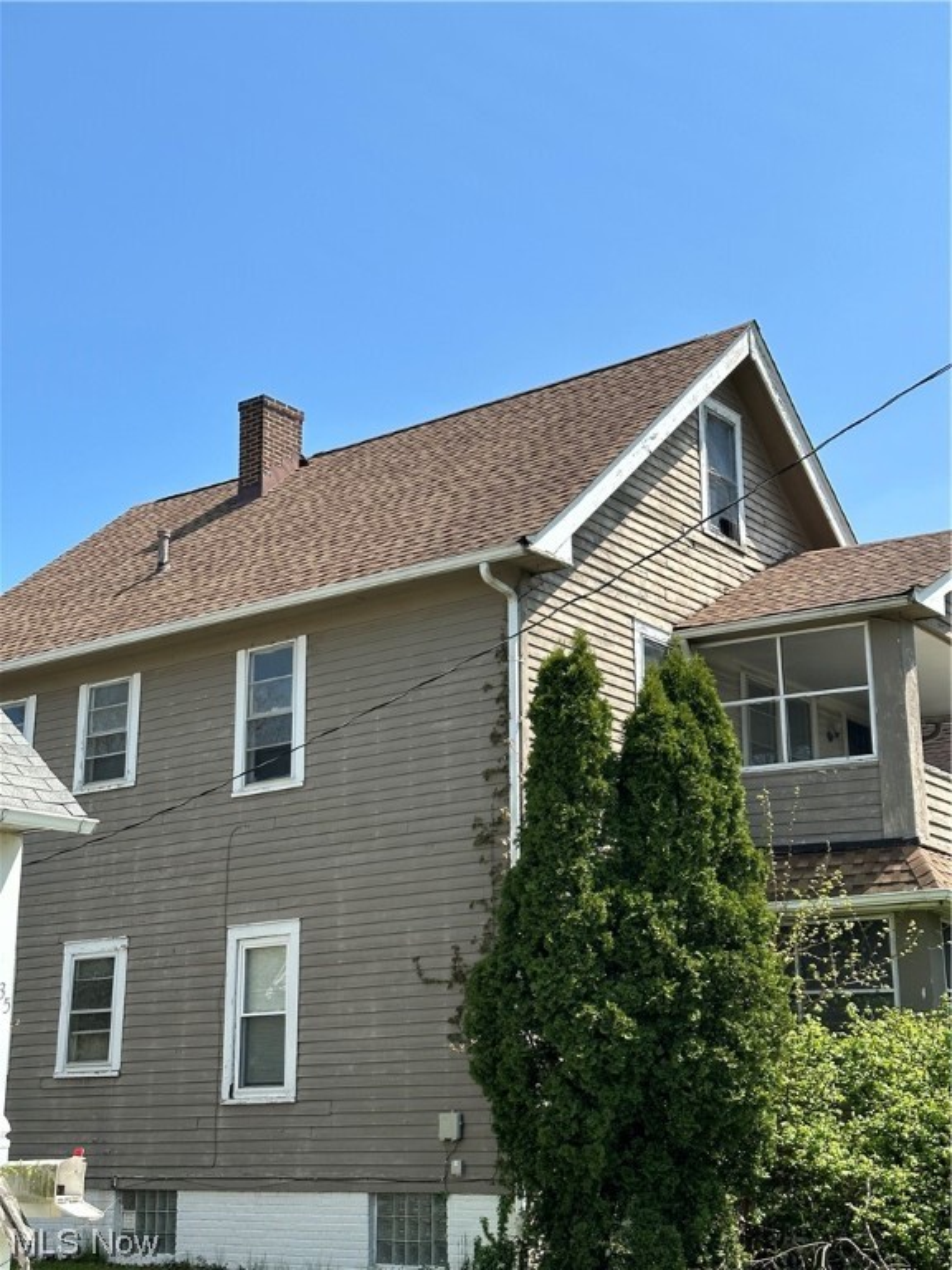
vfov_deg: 39.7
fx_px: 1760
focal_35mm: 48
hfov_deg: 30.3
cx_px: 476
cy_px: 635
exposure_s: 1/2732
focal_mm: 6.86
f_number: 1.78
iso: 64
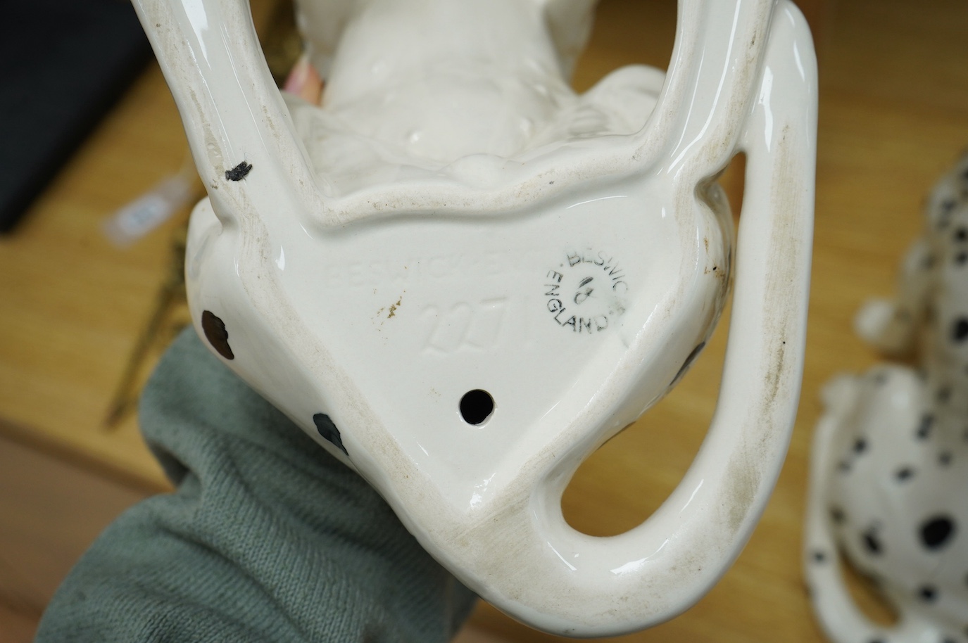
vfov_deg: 36.8
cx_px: 484
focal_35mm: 36
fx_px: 967
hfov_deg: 53.2
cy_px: 322
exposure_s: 1/160
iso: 1600
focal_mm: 36
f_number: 7.1
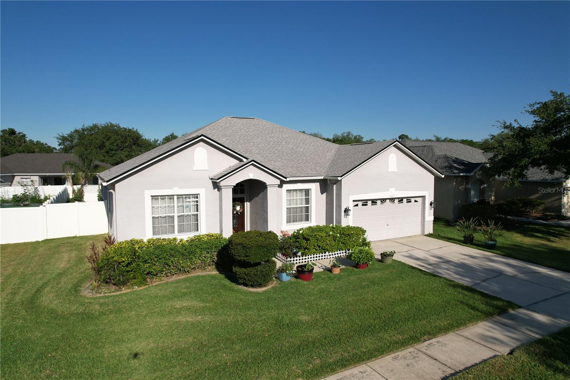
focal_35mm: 22
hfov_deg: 78.6
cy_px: 190
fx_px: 348
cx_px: 285
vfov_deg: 57.2
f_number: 2.8
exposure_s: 1/800
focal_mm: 8.38
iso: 110
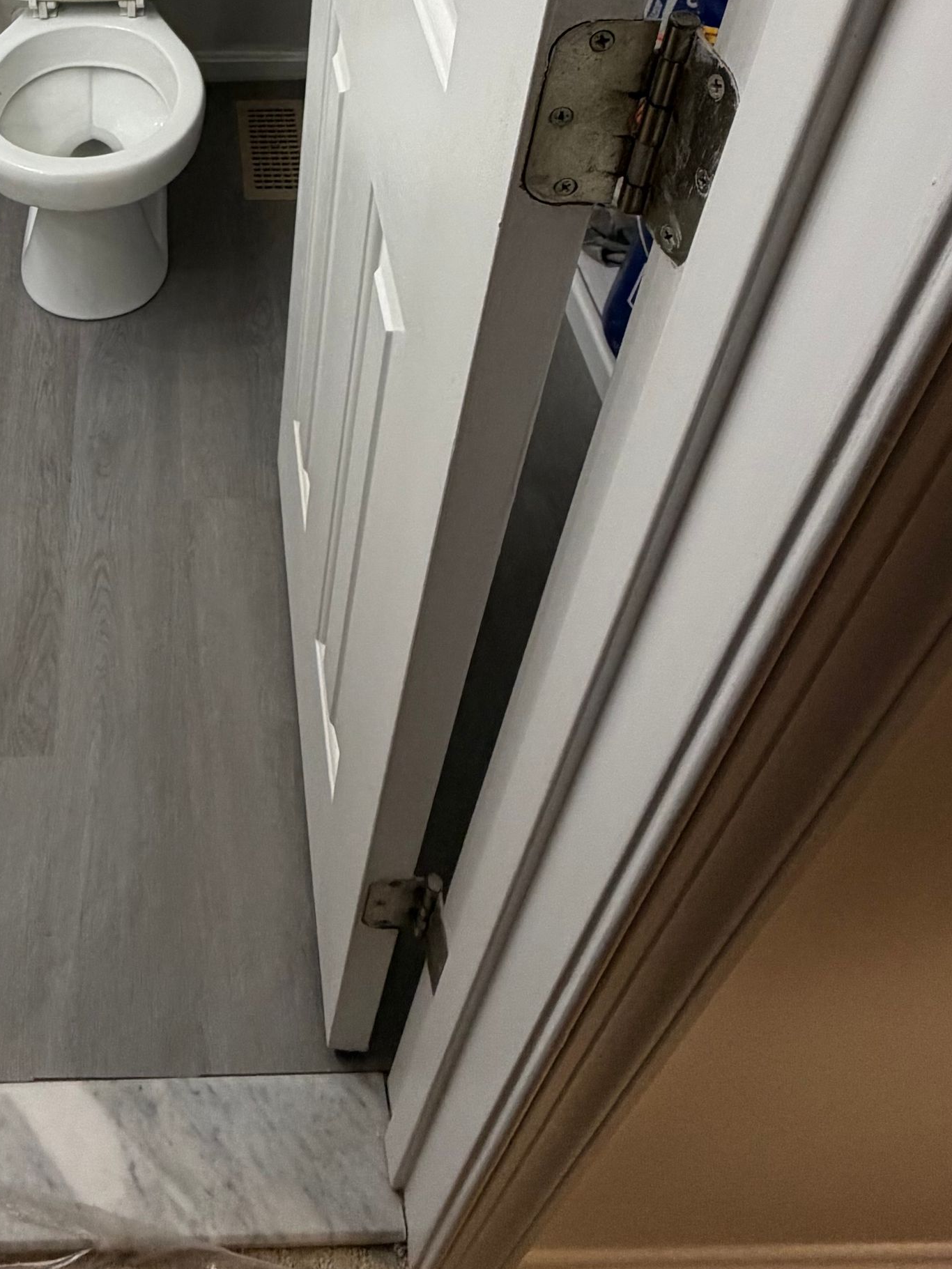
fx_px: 1137
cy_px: 19
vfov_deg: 48.7
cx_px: 155
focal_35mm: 31
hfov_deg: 42.8
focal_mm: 2.22
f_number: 2.2
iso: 250
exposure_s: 1/120
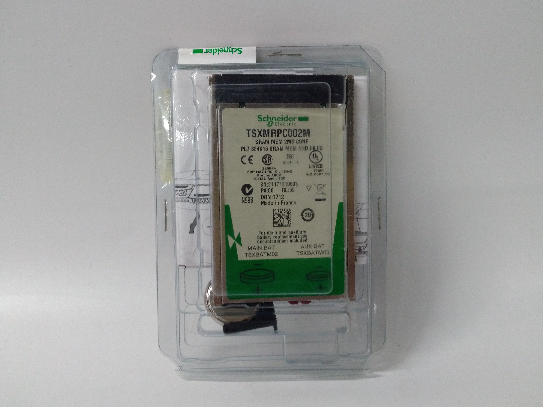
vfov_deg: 51.4
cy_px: 204
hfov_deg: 65.3
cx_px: 272
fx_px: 424
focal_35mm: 27
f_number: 2
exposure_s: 1/33
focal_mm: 3.79
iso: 384
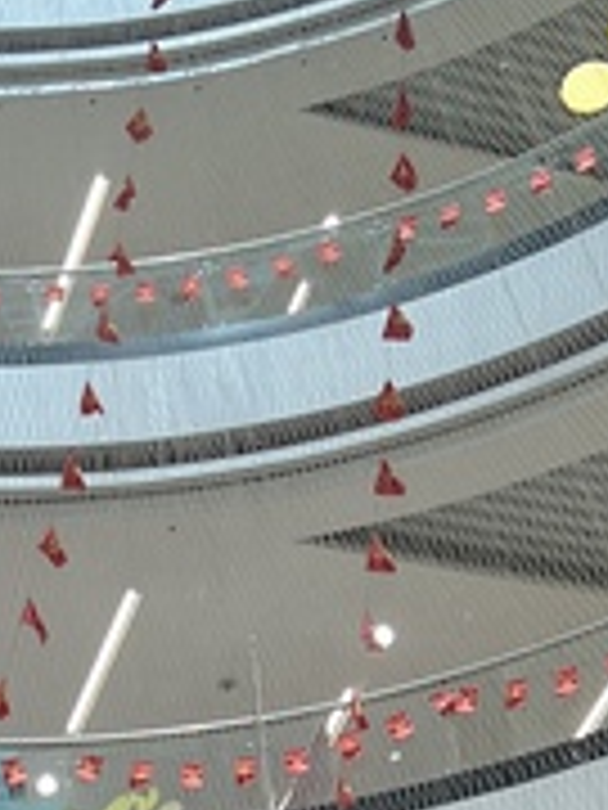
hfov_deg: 11.6
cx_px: 90
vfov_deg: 14.4
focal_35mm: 127
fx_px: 2974
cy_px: 1242
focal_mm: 5.7
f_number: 1.5
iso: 32
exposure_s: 1/142
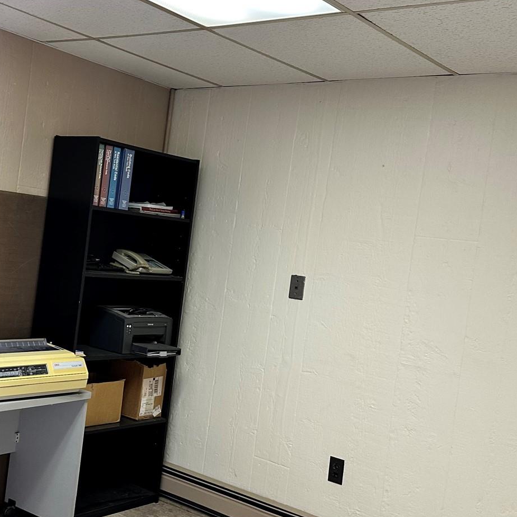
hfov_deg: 35.3
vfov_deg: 36.1
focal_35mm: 47
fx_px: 794
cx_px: 135
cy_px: 255
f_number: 1.78
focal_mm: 6.86
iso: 200
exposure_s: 1/60
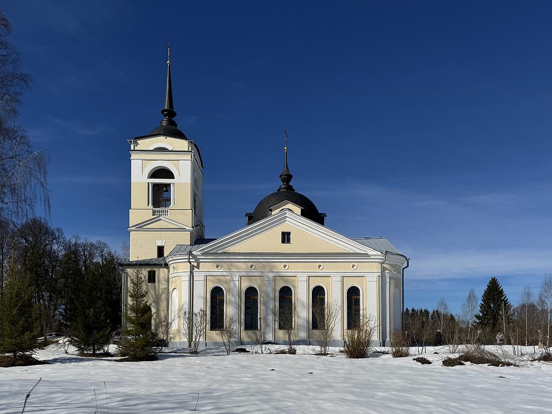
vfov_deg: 56.8
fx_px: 383
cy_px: 207
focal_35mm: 24
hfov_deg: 71.6
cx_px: 276
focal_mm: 6.76
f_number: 1.78
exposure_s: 1/12346
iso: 80
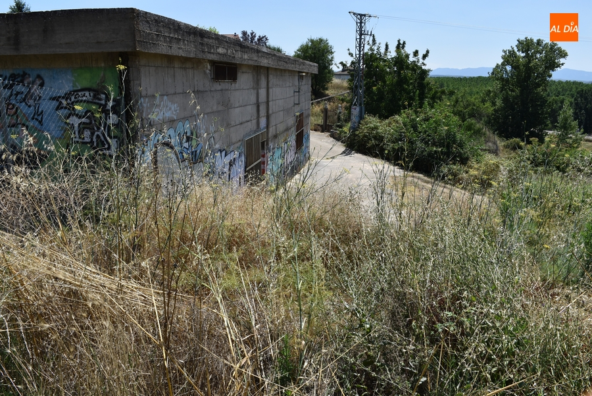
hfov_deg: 67.3
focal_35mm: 27
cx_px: 296
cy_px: 198
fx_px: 444
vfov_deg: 48.0
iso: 200
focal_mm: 18
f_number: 9
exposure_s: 1/320
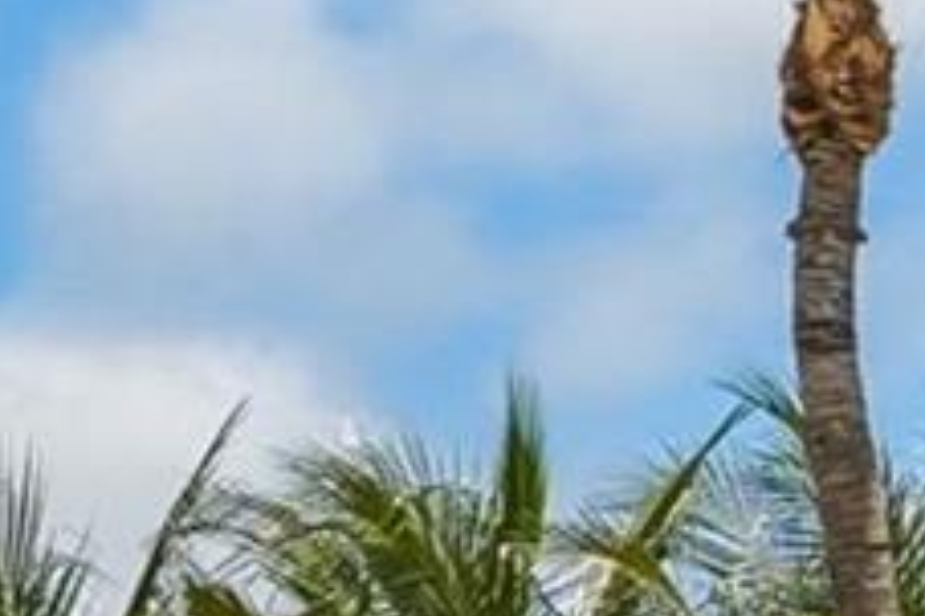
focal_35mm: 254
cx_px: 2665
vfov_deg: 5.3
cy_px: 1173
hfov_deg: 7.3
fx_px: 6521
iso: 640
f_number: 5.6
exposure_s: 1/400
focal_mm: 24
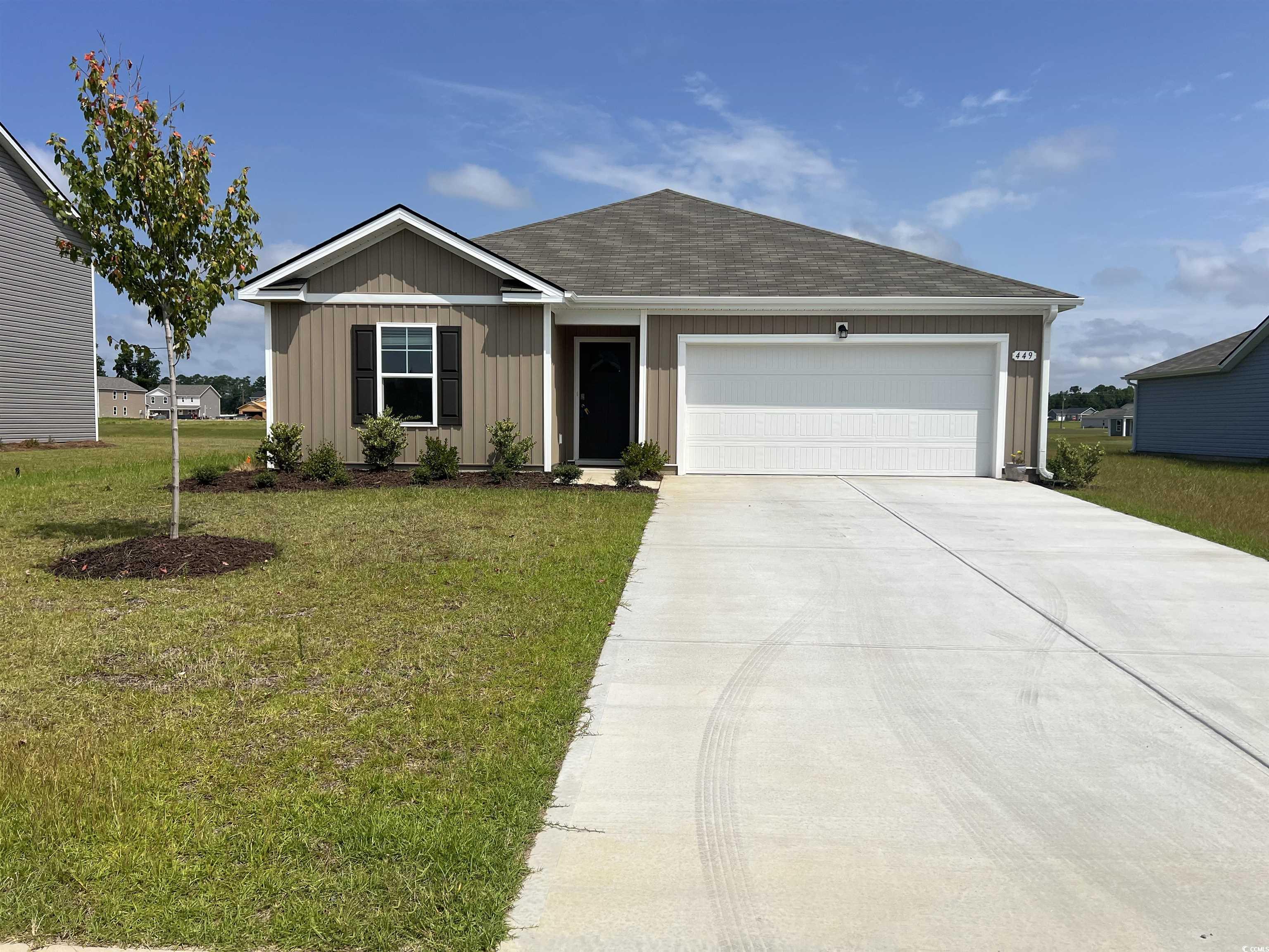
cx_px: 634
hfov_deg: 67.3
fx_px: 953
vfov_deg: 53.1
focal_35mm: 26
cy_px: 476
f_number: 1.5
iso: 50
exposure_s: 1/10309
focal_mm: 5.7
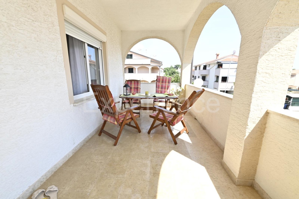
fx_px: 116
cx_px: 150
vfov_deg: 81.1
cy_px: 100
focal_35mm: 14
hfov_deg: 104.3
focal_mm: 14
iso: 100
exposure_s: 1/15
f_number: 16
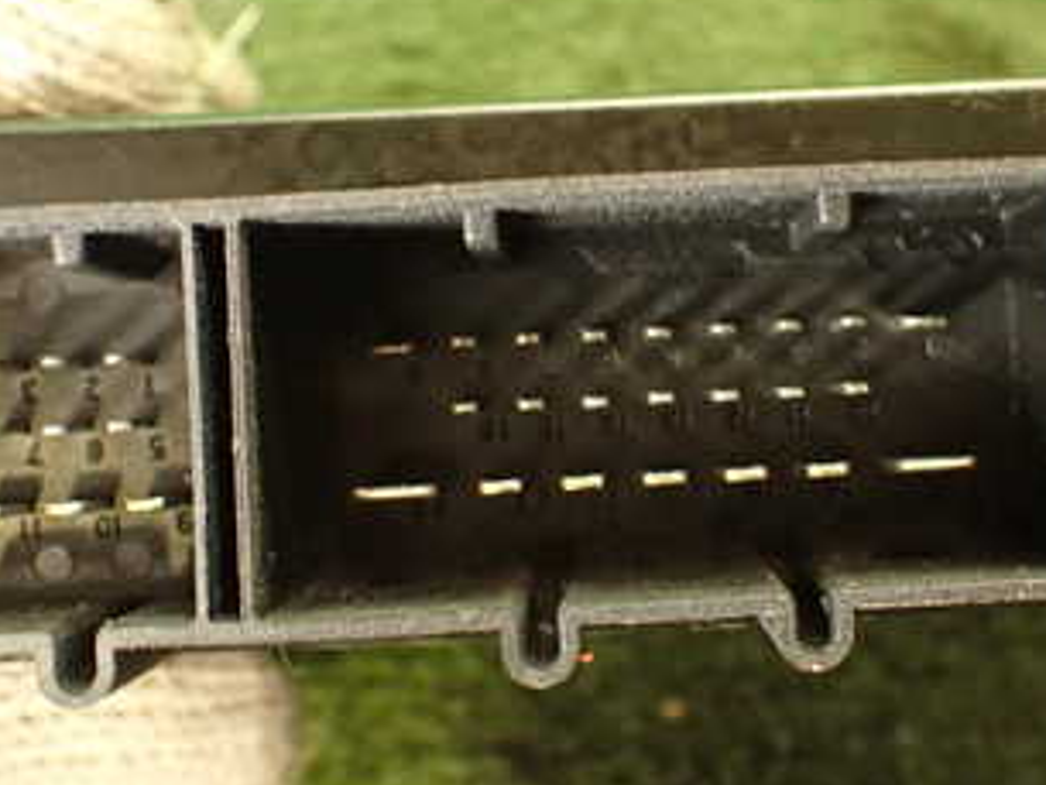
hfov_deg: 30.6
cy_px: 336
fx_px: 1904
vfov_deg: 23.3
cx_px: 634
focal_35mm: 63
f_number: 2.4
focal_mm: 5.79
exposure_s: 1/30
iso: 800
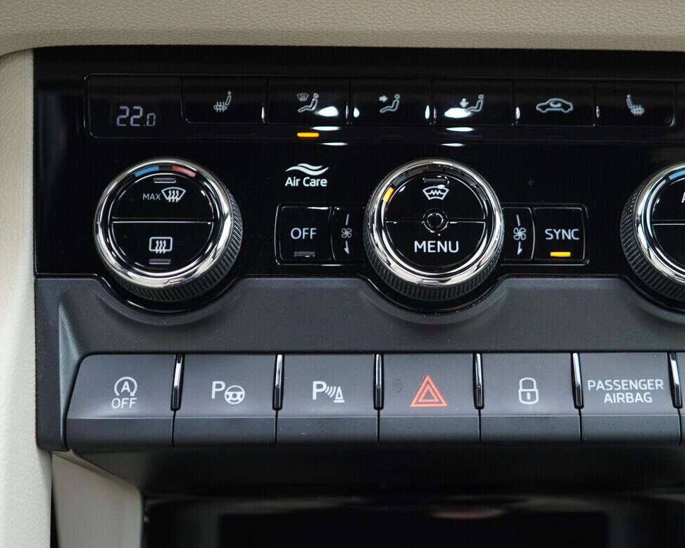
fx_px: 1013
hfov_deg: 37.1
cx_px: 427
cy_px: 246
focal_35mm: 50
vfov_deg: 30.2
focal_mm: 24
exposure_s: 1/40
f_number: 2.8
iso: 500
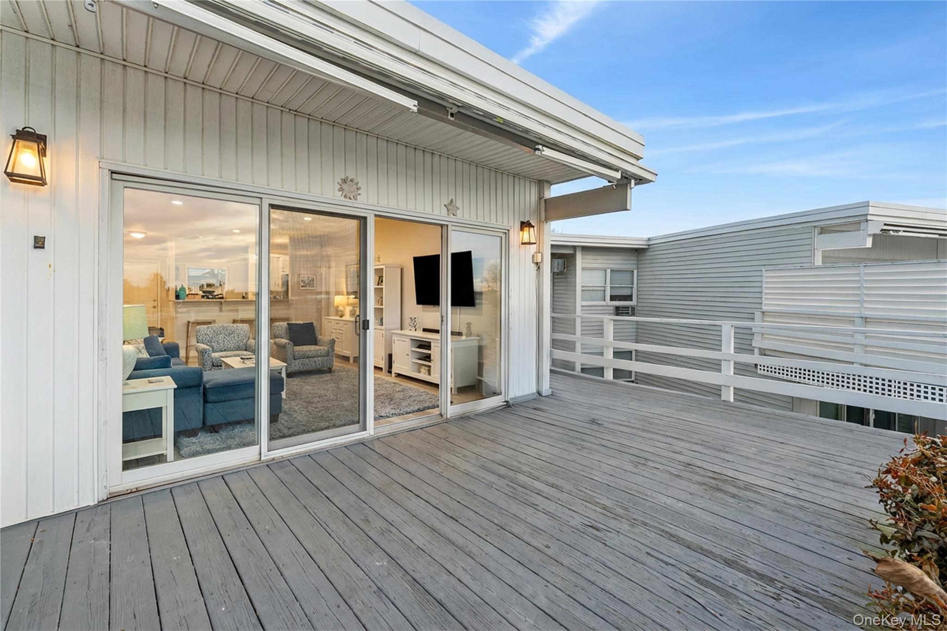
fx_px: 368
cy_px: 316
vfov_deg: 81.2
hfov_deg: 104.3
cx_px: 474
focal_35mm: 14
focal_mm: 14
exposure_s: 1/125
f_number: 10
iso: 100
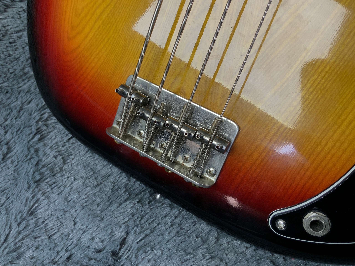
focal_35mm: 29
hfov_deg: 61.7
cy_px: 133
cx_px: 178
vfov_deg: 48.2
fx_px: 297
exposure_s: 1/50
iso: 40
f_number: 1.8
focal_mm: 3
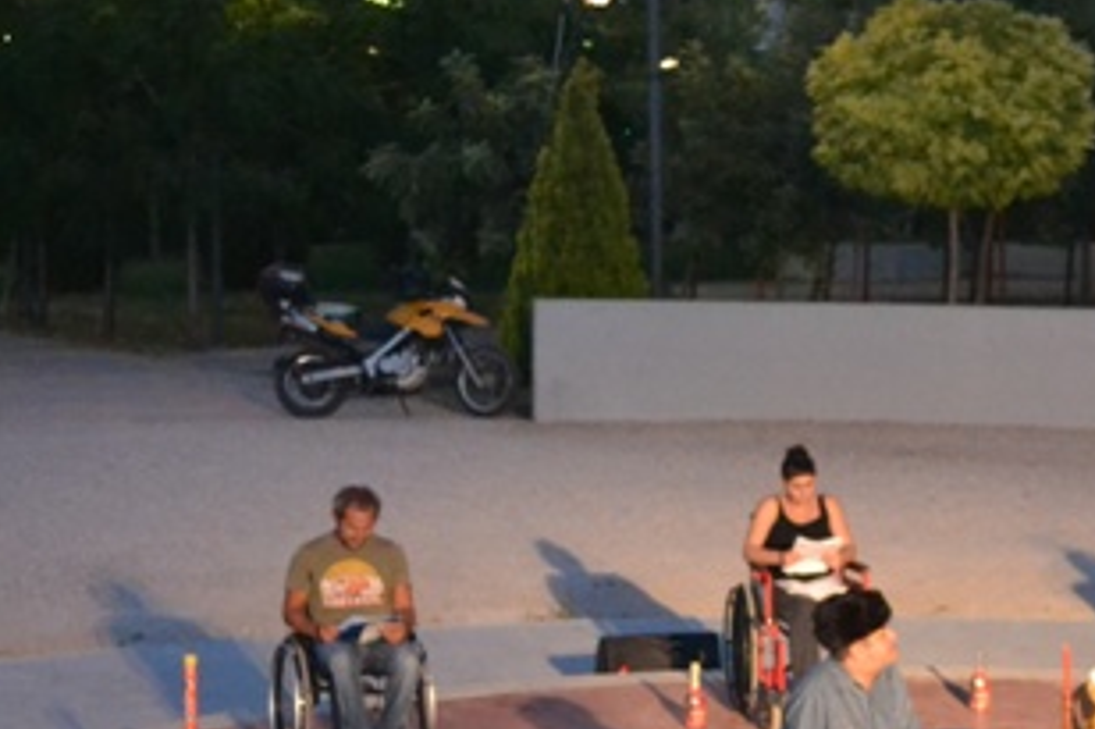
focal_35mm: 117
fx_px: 3557
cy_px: 489
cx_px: 907
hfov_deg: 17.3
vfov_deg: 11.7
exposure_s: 1/60
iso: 3200
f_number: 4.5
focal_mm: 30
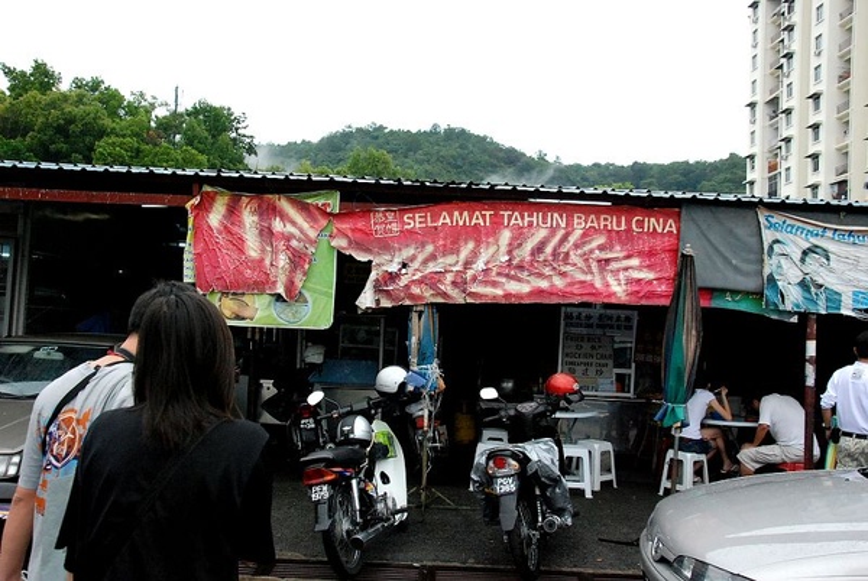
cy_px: 290
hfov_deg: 57.2
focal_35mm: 33
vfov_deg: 40.1
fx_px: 797
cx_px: 434
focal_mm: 22
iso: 1600
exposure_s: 1/400
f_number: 8
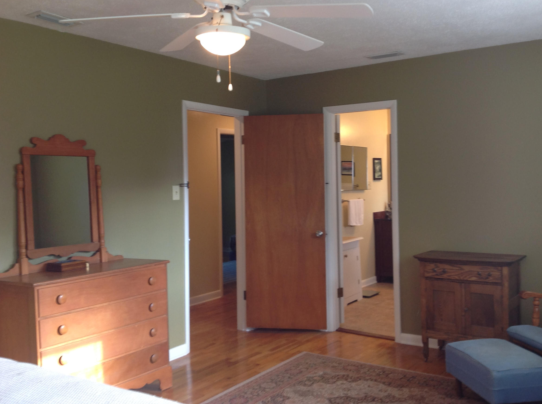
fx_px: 610
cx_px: 283
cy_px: 185
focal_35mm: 39
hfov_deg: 47.9
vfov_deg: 36.7
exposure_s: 1/15
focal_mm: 4.28
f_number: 2.4
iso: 50
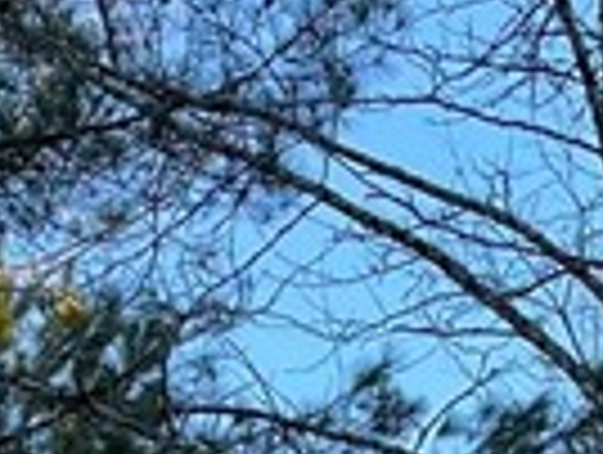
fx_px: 3455
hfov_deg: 9.9
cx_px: 540
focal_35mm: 198
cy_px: 1438
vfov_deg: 6.7
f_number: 1.6
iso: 32
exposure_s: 1/356
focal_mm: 4.2
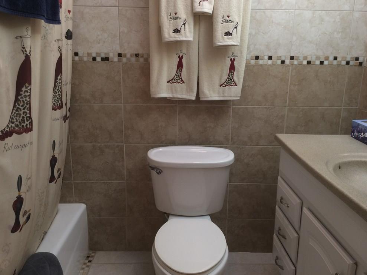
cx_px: 184
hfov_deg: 60.0
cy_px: 135
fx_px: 318
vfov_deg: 46.8
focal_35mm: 30
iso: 100
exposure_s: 1/30
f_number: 2.2
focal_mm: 4.15
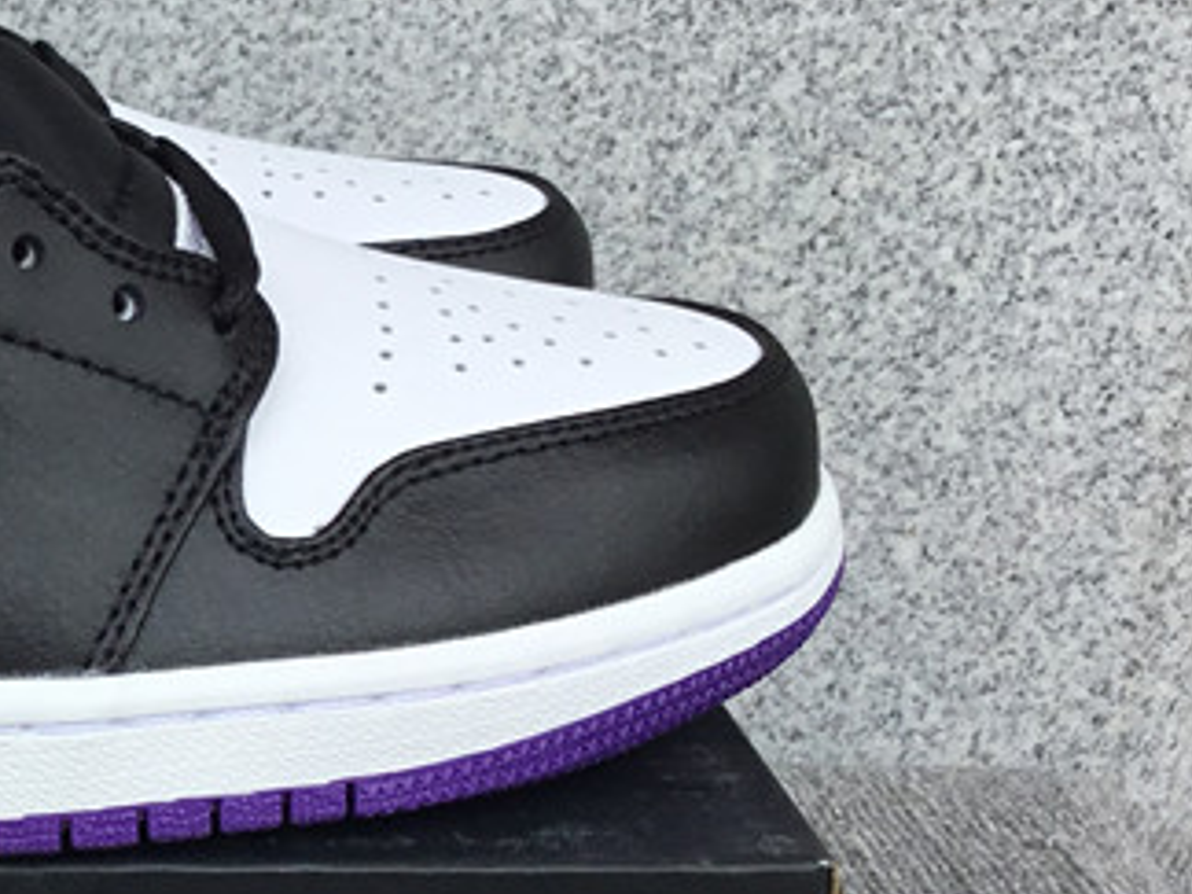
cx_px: -243
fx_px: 2961
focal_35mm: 86
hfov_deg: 21.2
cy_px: 543
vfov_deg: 17.1
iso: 25
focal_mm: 3.3
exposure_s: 1/405
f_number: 2.4
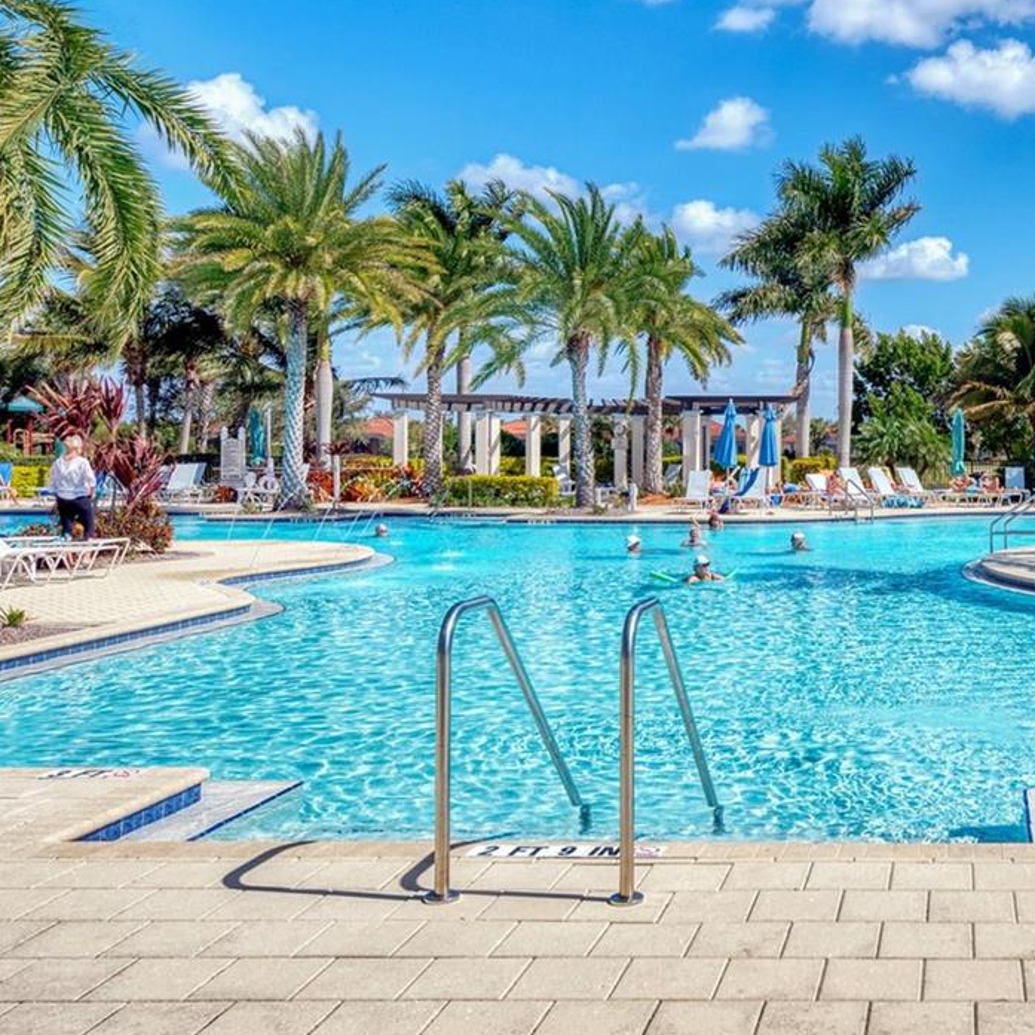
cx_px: 962
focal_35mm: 39
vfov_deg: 42.7
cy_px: 425
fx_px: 1319
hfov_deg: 39.3
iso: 125
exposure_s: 1/800
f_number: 7.1
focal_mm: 20
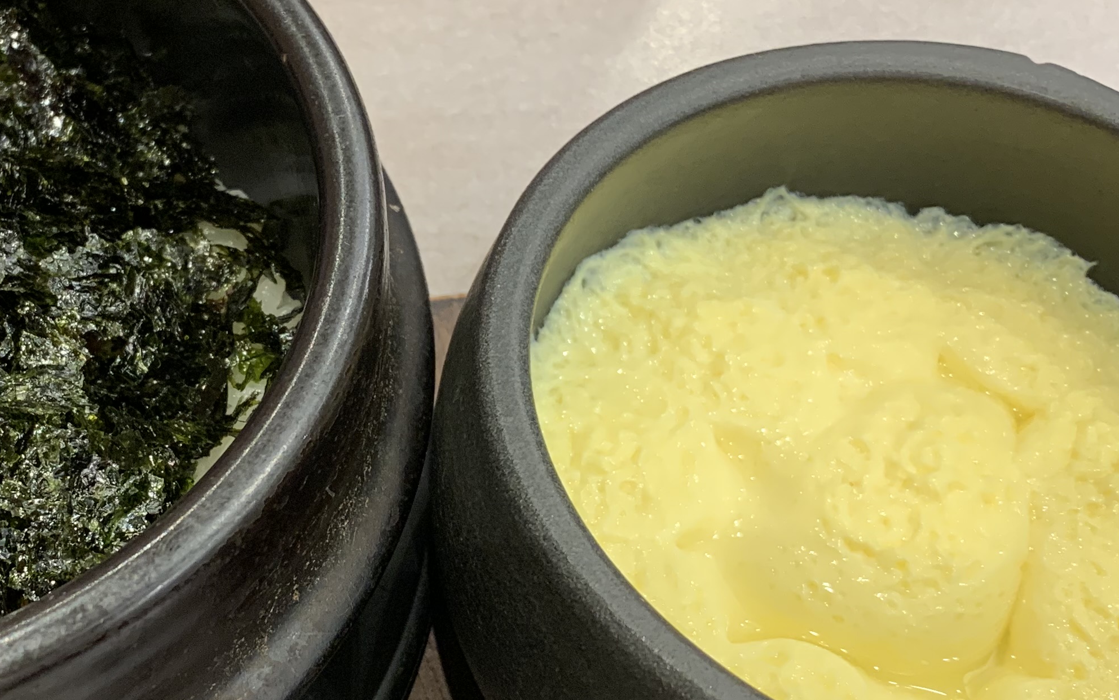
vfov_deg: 23.1
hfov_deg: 35.3
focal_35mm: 56
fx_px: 1708
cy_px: 347
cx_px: 255
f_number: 1.8
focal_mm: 4.25
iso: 100
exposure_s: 1/60
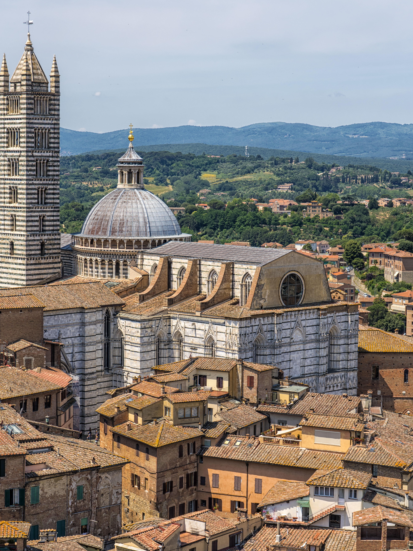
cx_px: 135
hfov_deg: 17.1
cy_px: 276
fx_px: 1368
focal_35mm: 86
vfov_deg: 22.8
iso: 100
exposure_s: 1/250
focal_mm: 59
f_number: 9
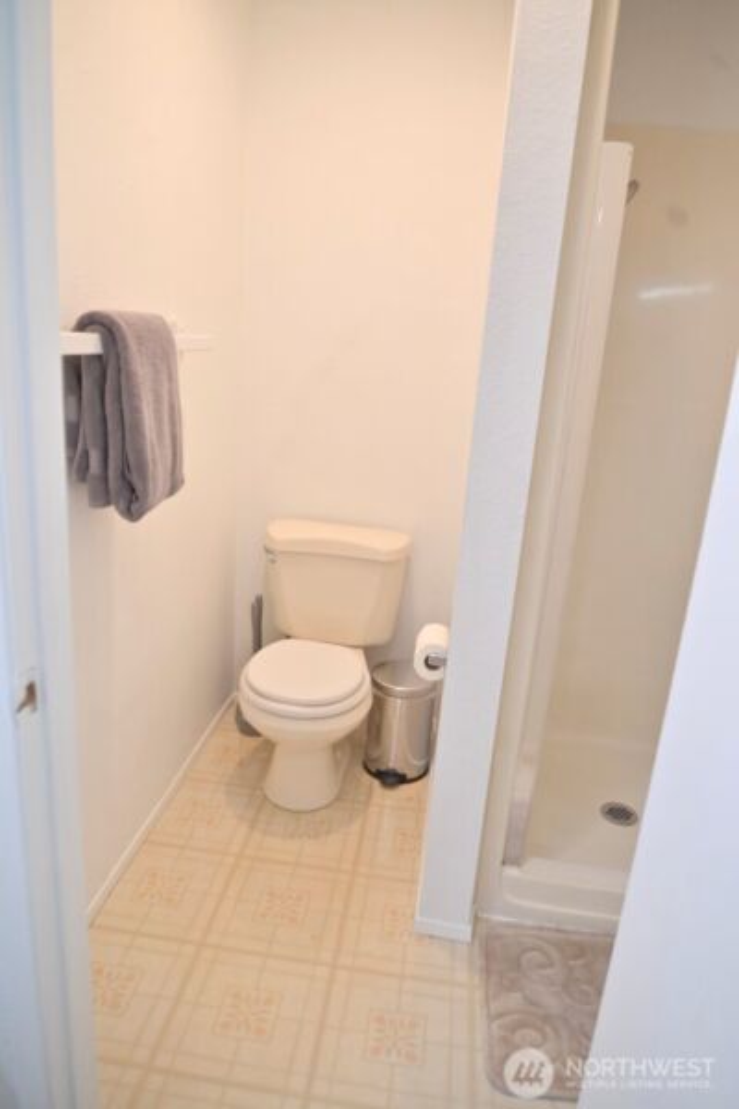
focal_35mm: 24
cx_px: 370
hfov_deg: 53.1
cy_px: 554
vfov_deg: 73.7
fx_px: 739
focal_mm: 24
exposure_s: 1/250
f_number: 3.5
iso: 1600
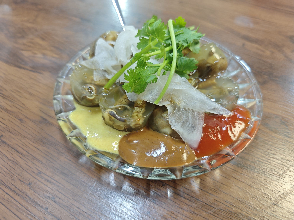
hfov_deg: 73.9
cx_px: 147
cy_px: 110
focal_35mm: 23
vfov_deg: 58.9
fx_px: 195
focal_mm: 6.55
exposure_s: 1/69.4
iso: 250
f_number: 1.6
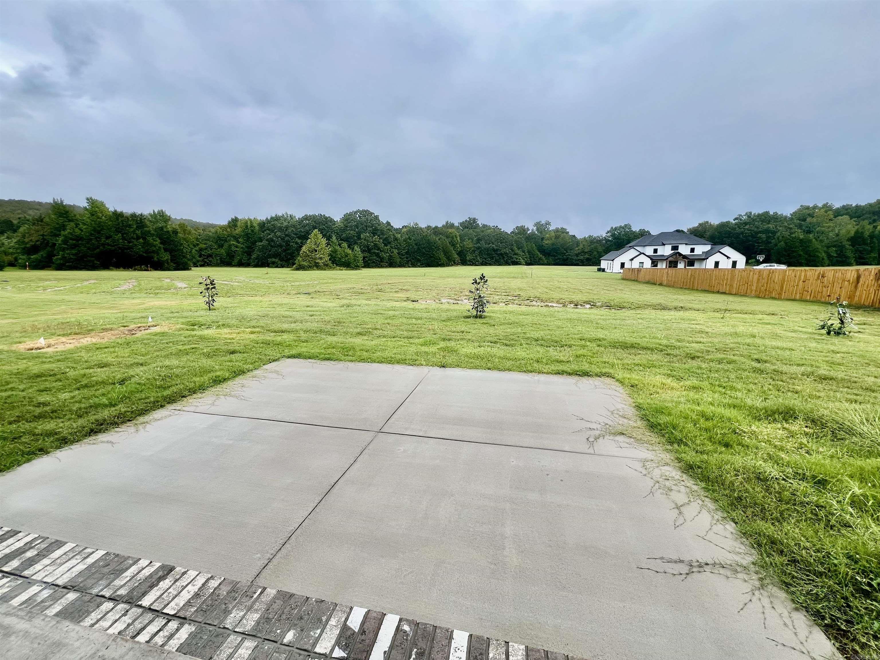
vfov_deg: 89.9
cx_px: 440
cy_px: 330
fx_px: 330
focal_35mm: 13
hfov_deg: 106.2
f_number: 1.8
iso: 32
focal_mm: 1.57
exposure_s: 1/547
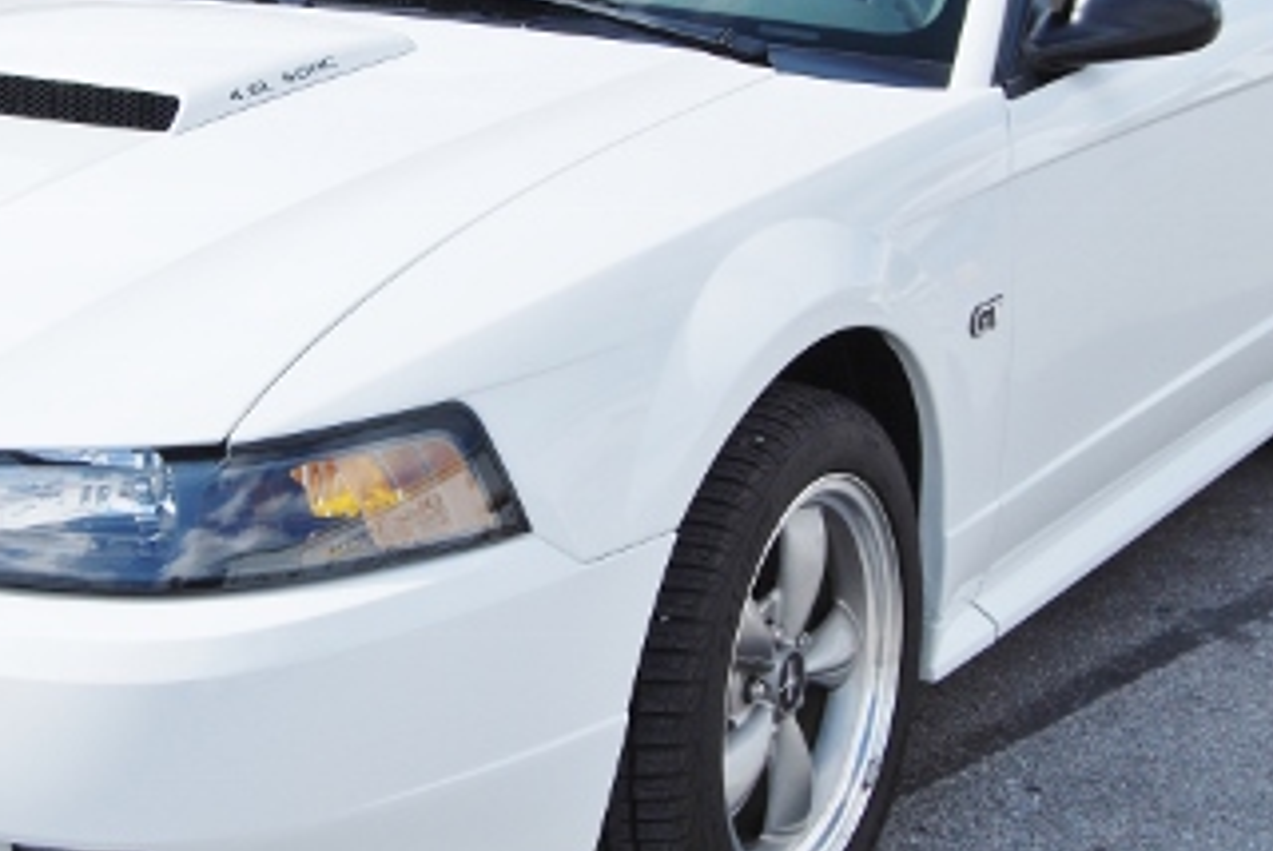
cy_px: 278
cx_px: 318
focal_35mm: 90
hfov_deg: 22.4
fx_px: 3185
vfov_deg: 15.2
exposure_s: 1/320
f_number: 9
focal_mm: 30
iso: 100
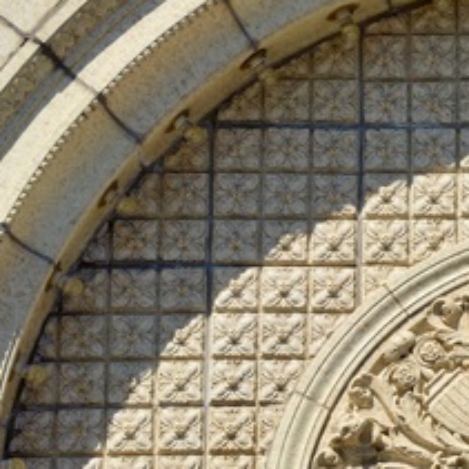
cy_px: 270
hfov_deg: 3.6
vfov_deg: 3.6
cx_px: 578
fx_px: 7408
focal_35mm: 483
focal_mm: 125
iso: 100
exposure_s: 1/320
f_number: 9
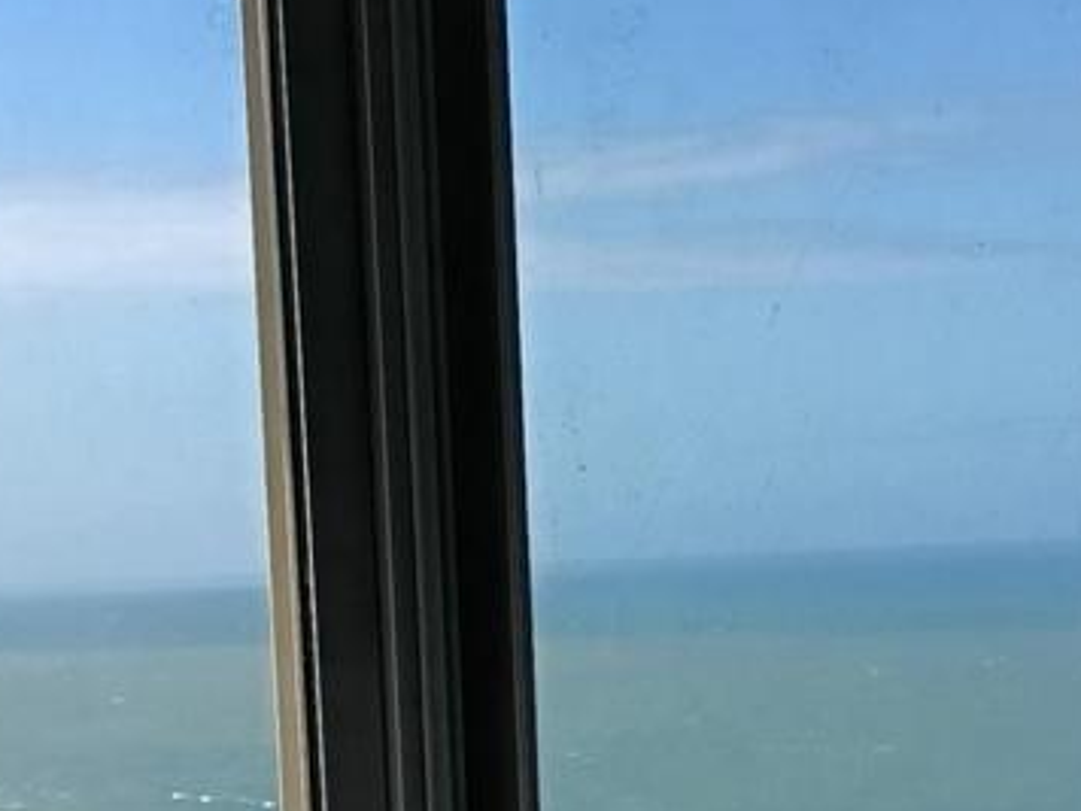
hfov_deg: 18.2
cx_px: 489
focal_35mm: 108
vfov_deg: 13.5
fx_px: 3373
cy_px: 814
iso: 100
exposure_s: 1/346
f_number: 1.75
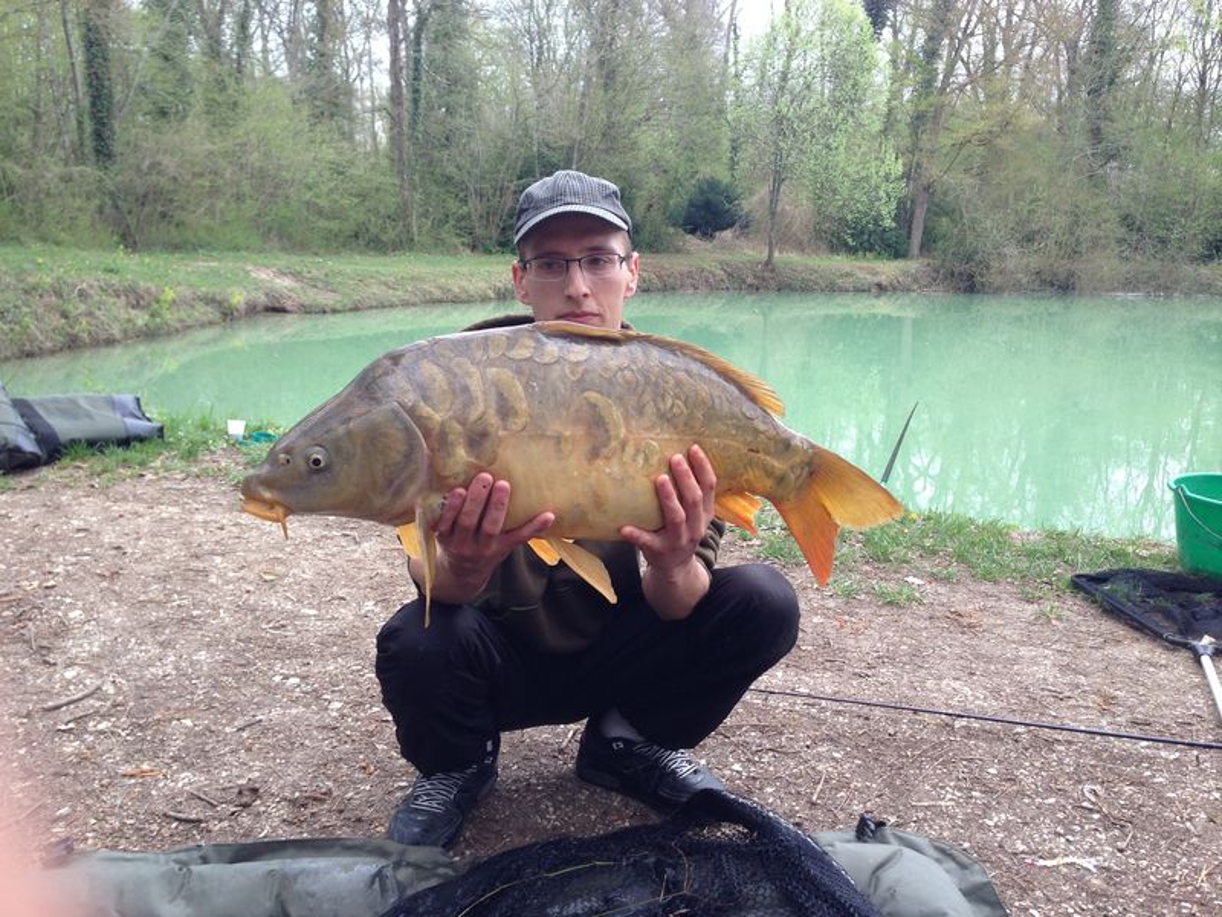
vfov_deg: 42.9
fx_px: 1165
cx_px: 611
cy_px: 458
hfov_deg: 55.4
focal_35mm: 33
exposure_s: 1/162
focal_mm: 4.13
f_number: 2.4
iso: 50
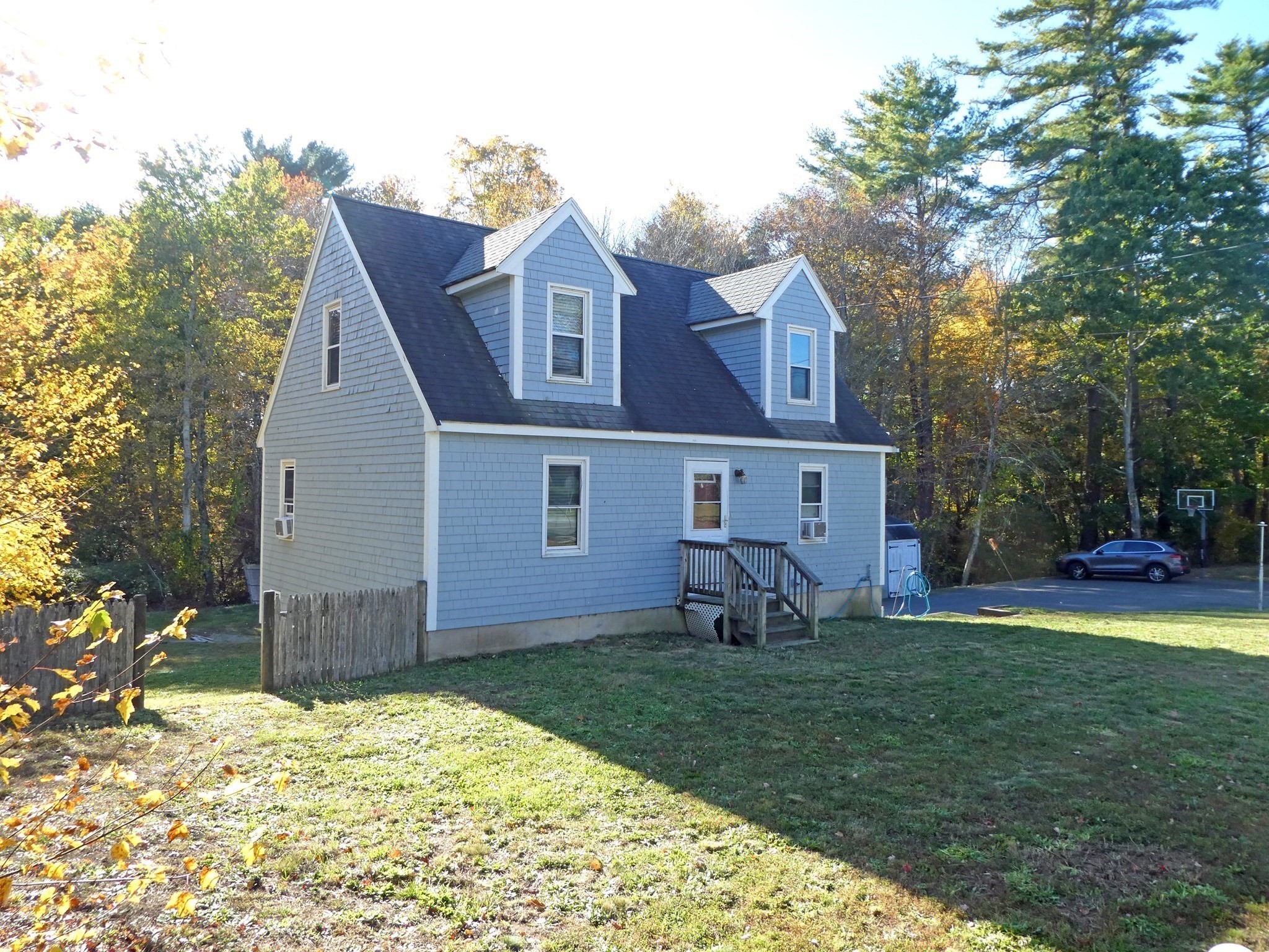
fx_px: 880
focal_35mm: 24
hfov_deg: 71.6
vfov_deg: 56.8
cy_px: 476
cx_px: 634
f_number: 3.3
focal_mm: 4.3
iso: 80
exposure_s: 1/250
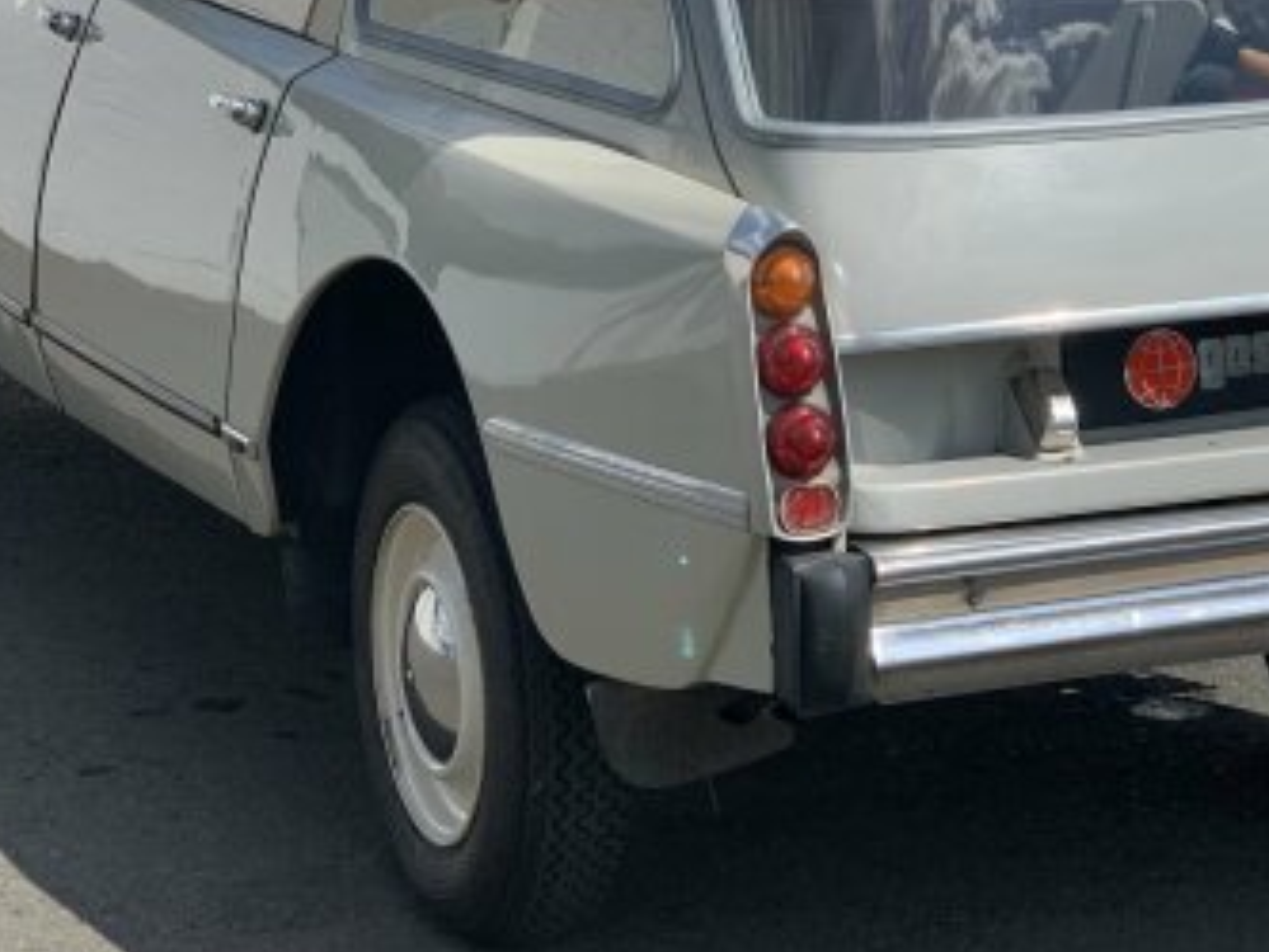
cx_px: 812
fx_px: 3667
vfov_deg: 14.7
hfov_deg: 19.6
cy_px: 232
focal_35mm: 100
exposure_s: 1/1845
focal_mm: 6
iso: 16
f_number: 2.4
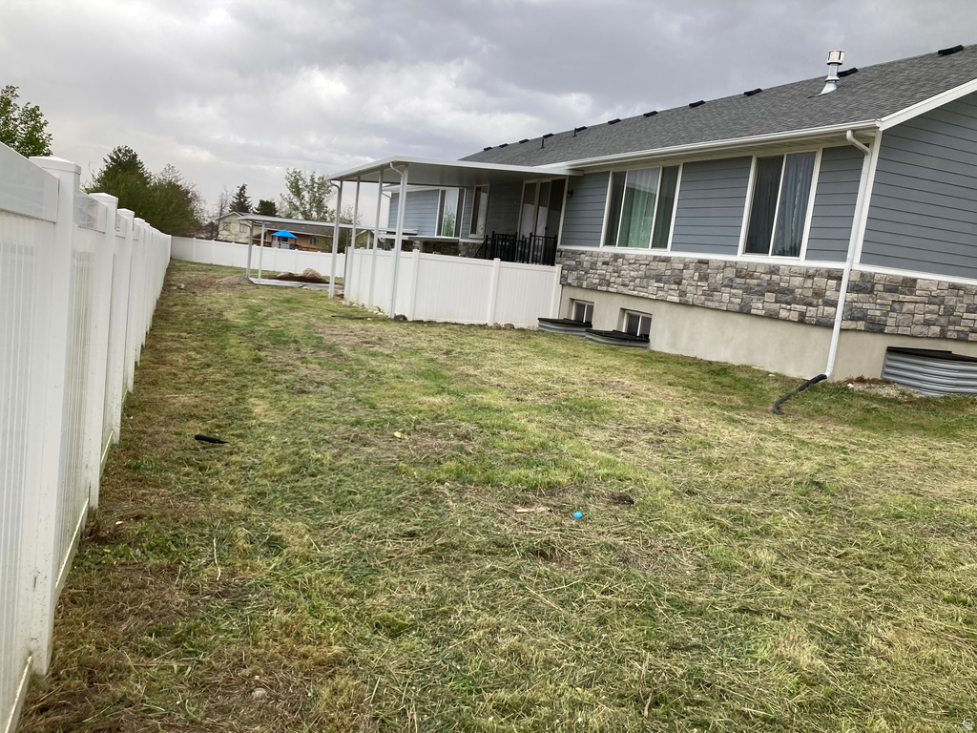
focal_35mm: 28
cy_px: 366
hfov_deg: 63.4
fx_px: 790
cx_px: 488
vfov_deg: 49.7
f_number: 1.8
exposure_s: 1/771
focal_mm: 3.99
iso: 20
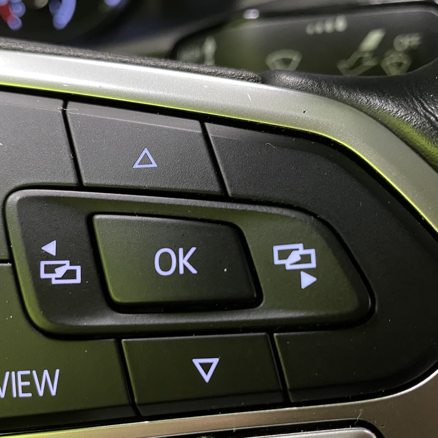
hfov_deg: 41.8
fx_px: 573
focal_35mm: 40
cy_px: 286
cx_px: 202
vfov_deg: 41.4
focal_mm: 4.25
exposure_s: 1/25
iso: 500
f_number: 1.8
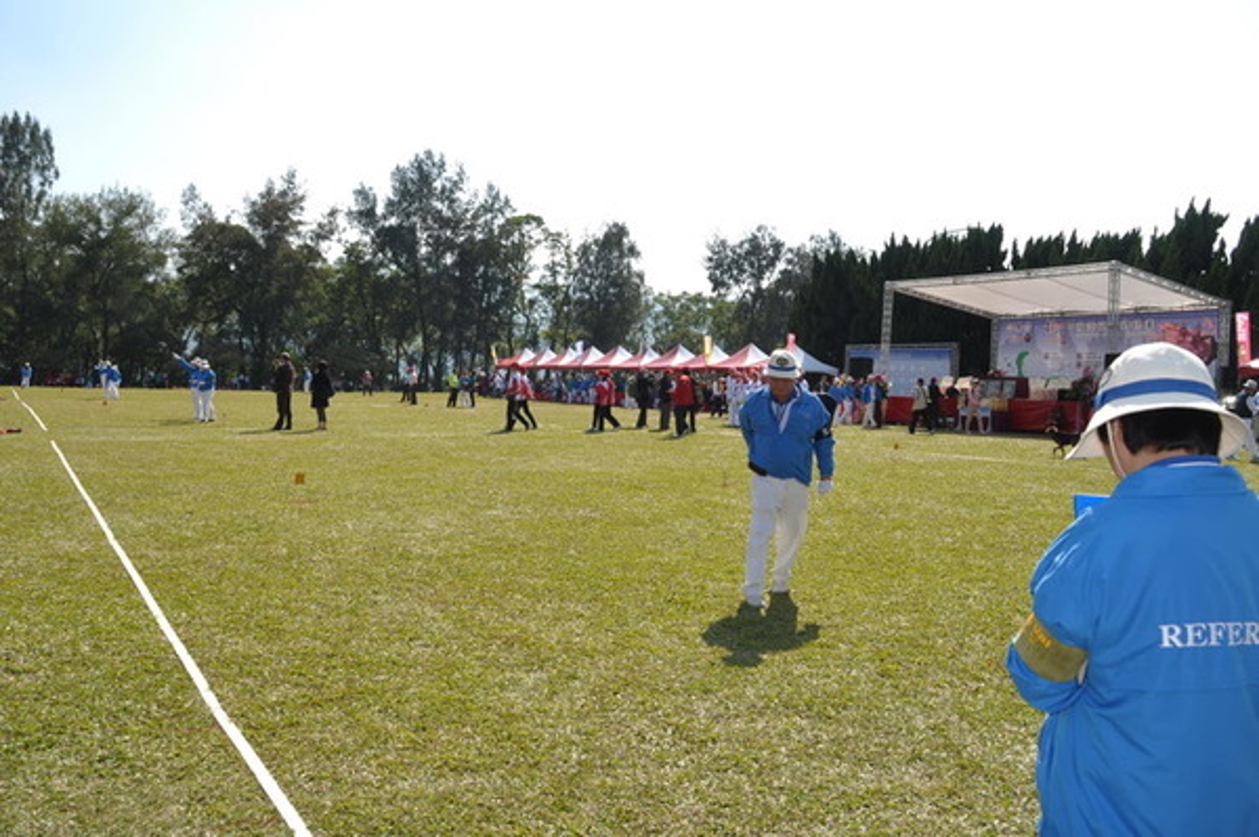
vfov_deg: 39.9
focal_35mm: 33
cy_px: 418
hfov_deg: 57.3
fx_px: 1153
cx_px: 630
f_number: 10
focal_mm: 22
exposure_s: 1/200
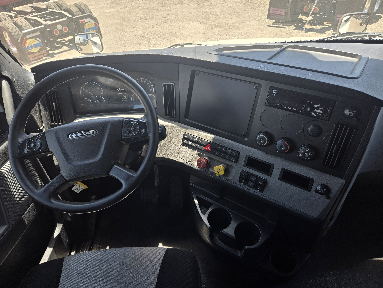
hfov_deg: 73.9
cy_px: 144
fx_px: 254
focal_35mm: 23
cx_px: 192
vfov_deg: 58.9
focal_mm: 5.4
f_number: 1.8
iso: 25
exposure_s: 1/296
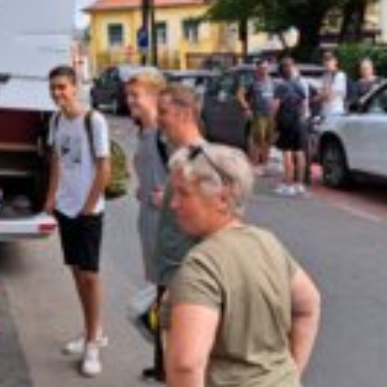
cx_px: 73
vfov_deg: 26.5
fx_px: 810
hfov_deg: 26.4
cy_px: 87
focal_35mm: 64
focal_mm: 5.23
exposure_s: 1/323
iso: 50
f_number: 1.8
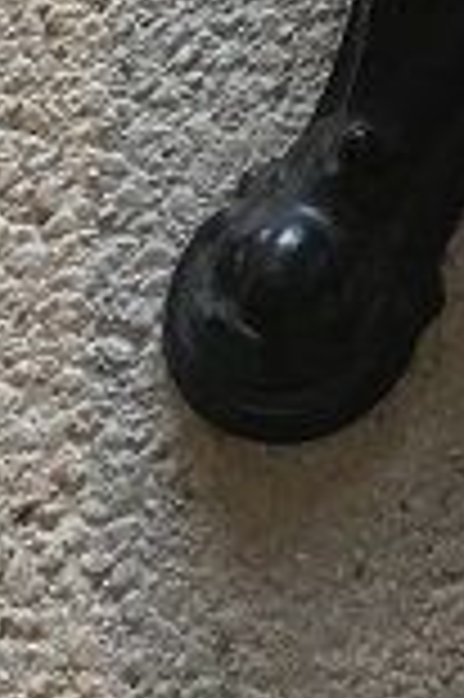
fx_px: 3042
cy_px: -655
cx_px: 691
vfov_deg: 11.8
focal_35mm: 157
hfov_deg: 8.5
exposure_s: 1/33
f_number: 2.2
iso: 80
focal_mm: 4.15
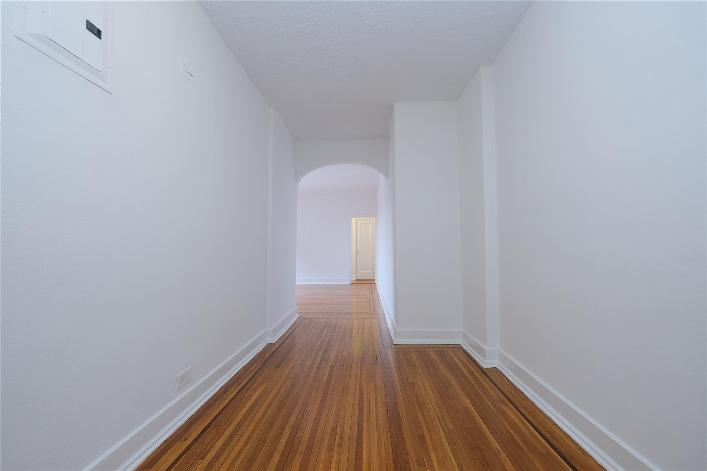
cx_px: 354
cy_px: 236
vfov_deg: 77.3
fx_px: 295
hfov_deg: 100.4
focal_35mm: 15
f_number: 5.6
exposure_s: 1/10
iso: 640
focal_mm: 10
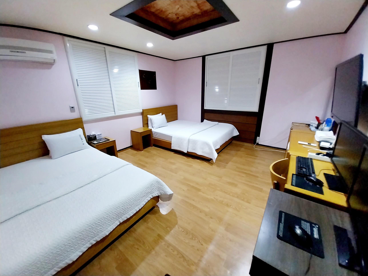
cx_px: 184
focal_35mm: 13
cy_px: 138
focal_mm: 1.3
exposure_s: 1/30
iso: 250
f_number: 2.2
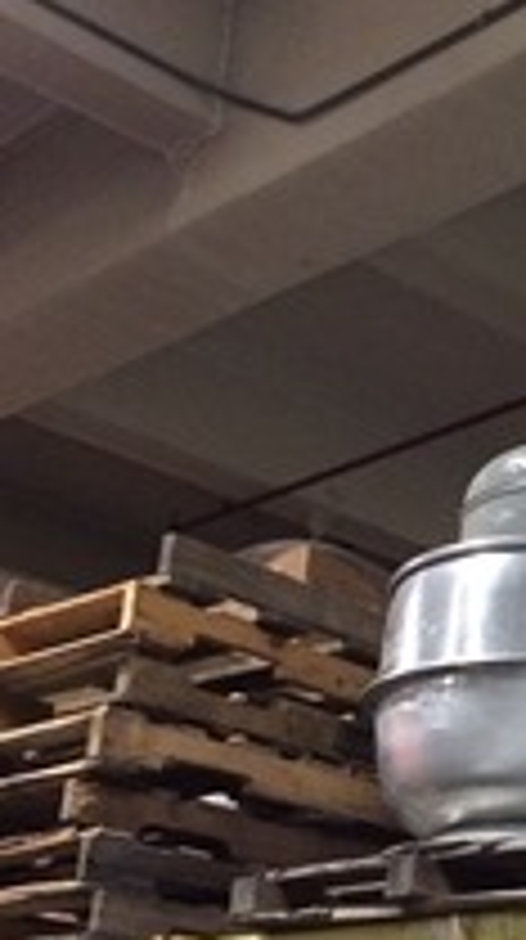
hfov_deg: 14.4
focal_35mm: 79
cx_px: 742
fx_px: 1966
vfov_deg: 26.7
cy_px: 621
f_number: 2.2
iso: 320
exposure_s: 1/15
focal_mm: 4.15
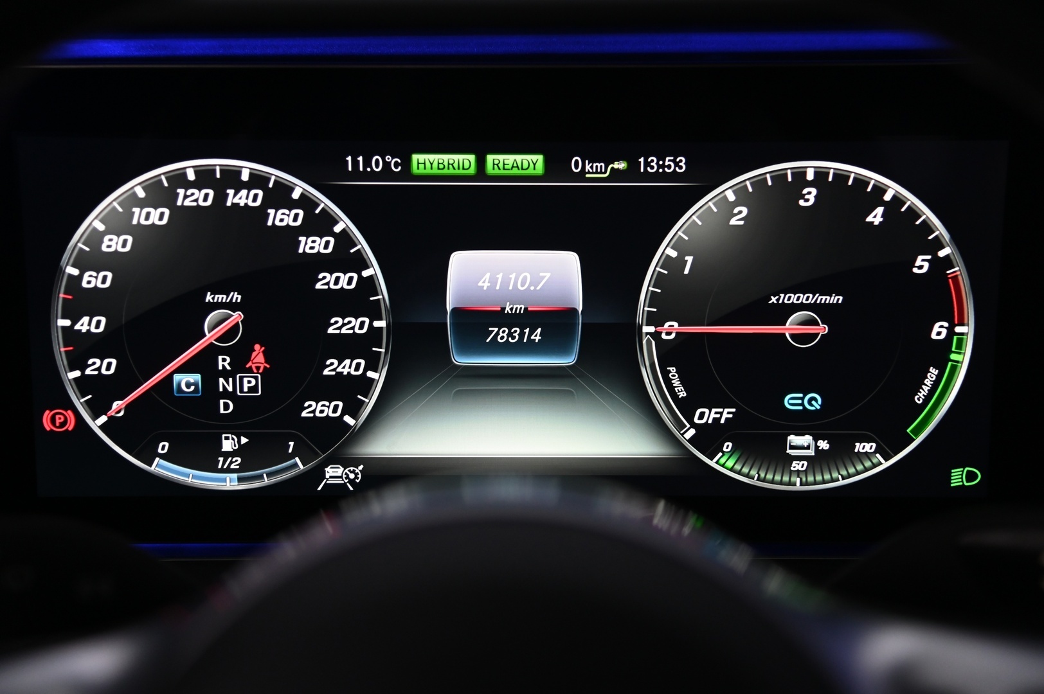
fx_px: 1594
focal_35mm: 55
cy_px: 347
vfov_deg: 24.6
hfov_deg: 36.3
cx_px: 522
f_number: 4
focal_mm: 55
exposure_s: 1/100
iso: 2000
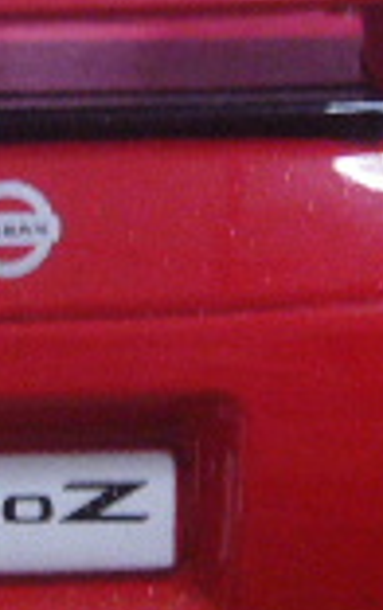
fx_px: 2529
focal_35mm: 152
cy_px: 168
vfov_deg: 13.7
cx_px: 106
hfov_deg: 8.6
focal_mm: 5.8
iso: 200
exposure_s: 1/8
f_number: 2.8
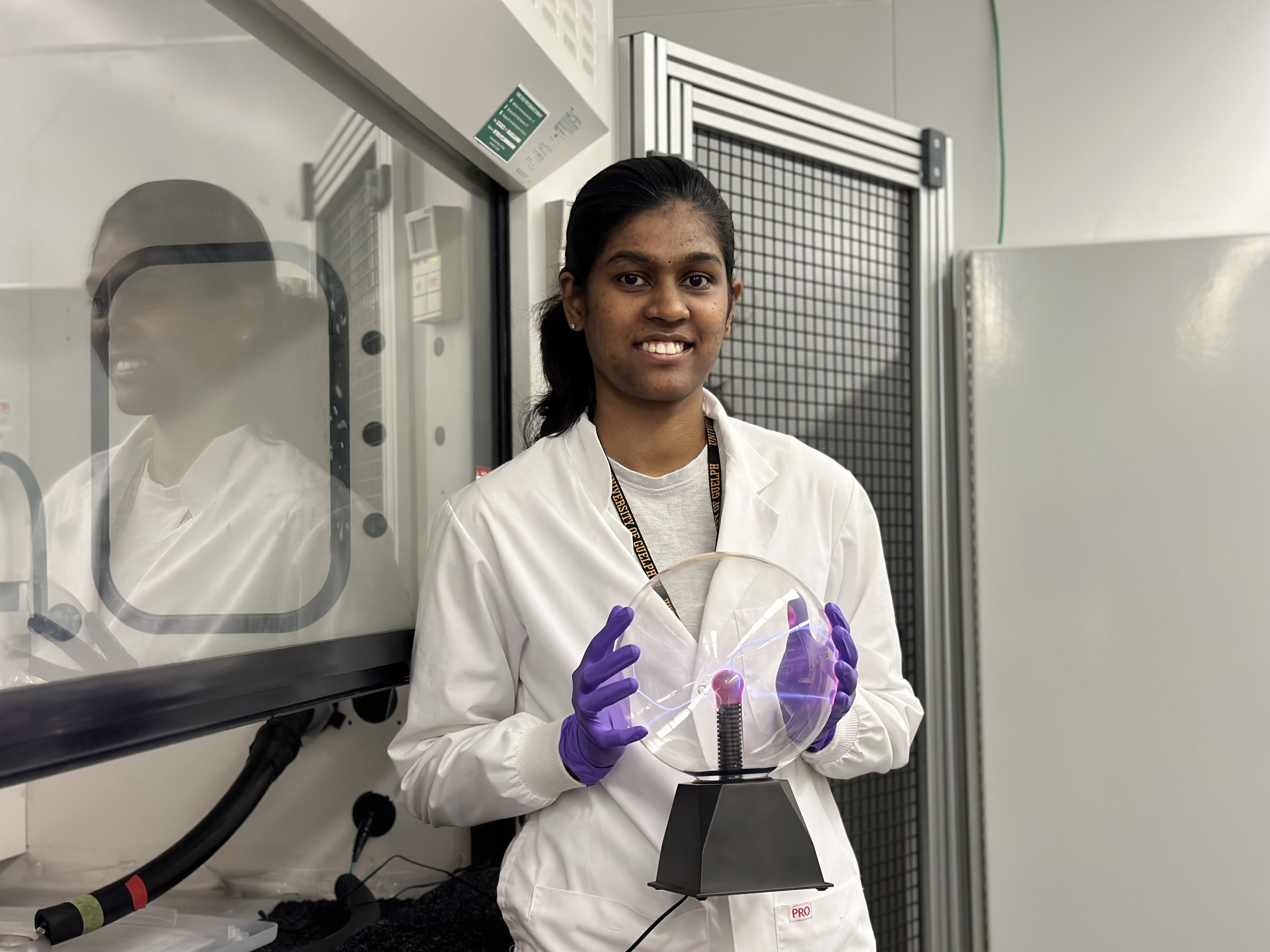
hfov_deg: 39.7
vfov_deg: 30.3
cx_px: 635
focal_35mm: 48
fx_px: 1761
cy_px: 476
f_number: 1.78
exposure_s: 1/60
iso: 250
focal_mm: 6.86
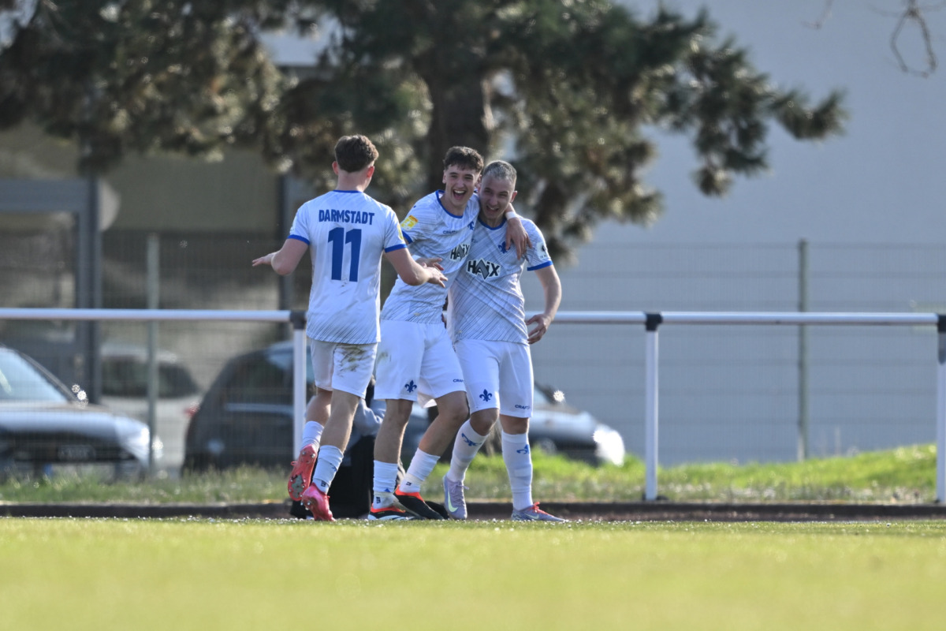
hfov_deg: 5.2
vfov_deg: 3.4
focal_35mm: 400
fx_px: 10510
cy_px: 316
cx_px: 473
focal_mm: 400
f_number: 2.8
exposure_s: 1/2500
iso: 250
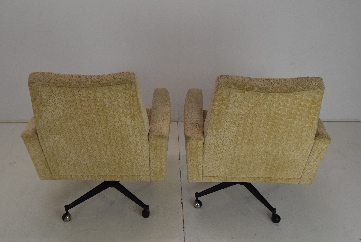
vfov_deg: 34.3
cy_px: 121
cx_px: 180
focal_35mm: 39
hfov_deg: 49.5
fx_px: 391
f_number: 9
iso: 1600
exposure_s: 1/320
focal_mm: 26
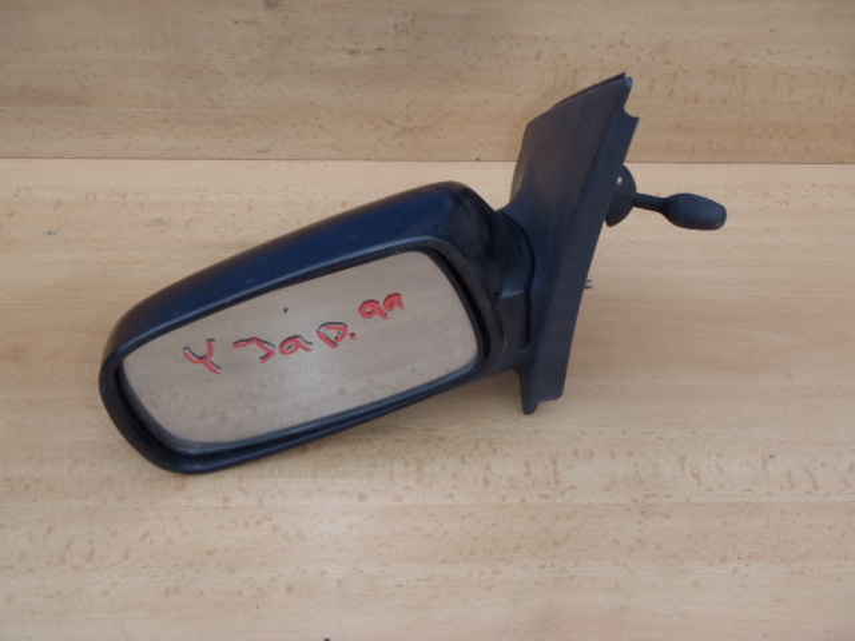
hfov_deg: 49.0
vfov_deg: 37.7
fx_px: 939
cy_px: 320
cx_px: 428
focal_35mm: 38
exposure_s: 1/40
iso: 100
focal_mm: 6.83
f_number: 4.6
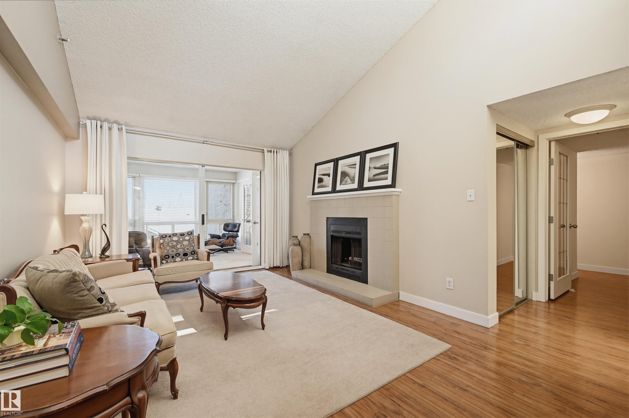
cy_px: 209
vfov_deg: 75.4
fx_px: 271
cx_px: 314
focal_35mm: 16
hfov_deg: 98.6
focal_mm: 15.5
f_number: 8
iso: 400
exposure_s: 1/8
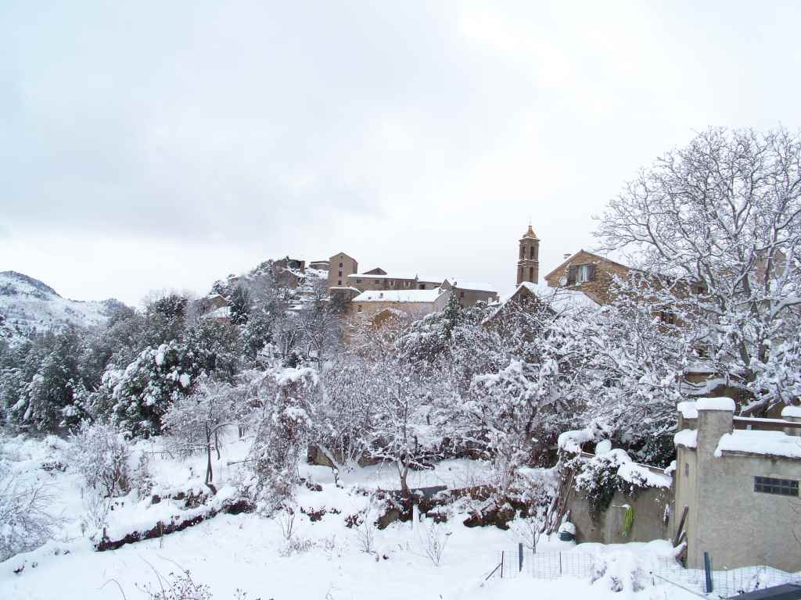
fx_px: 764
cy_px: 300
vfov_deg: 42.9
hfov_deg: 55.4
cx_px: 400
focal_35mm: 33
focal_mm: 5.85
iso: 64
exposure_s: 1/80
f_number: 5.6
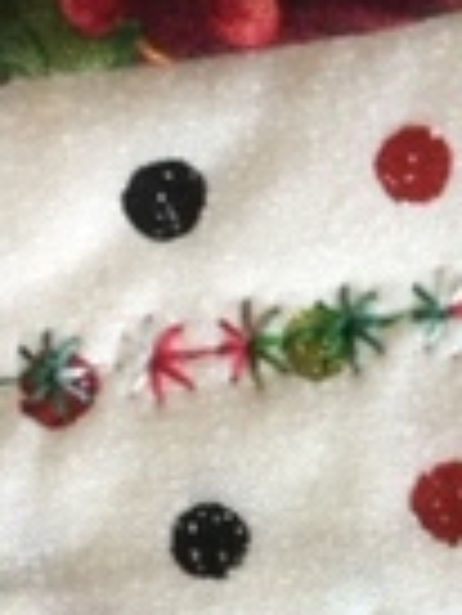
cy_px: 727
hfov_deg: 10.5
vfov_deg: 14.2
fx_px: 2399
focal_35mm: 135
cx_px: 754
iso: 80
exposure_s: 1/15
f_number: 2.2
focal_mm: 4.15
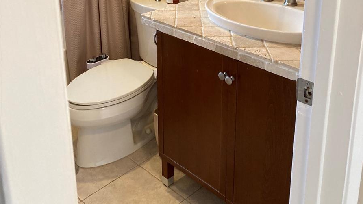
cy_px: -4
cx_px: 182
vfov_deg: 27.2
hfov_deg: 49.4
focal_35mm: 41
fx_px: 395
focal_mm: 3.99
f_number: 1.8
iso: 160
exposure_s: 1/60
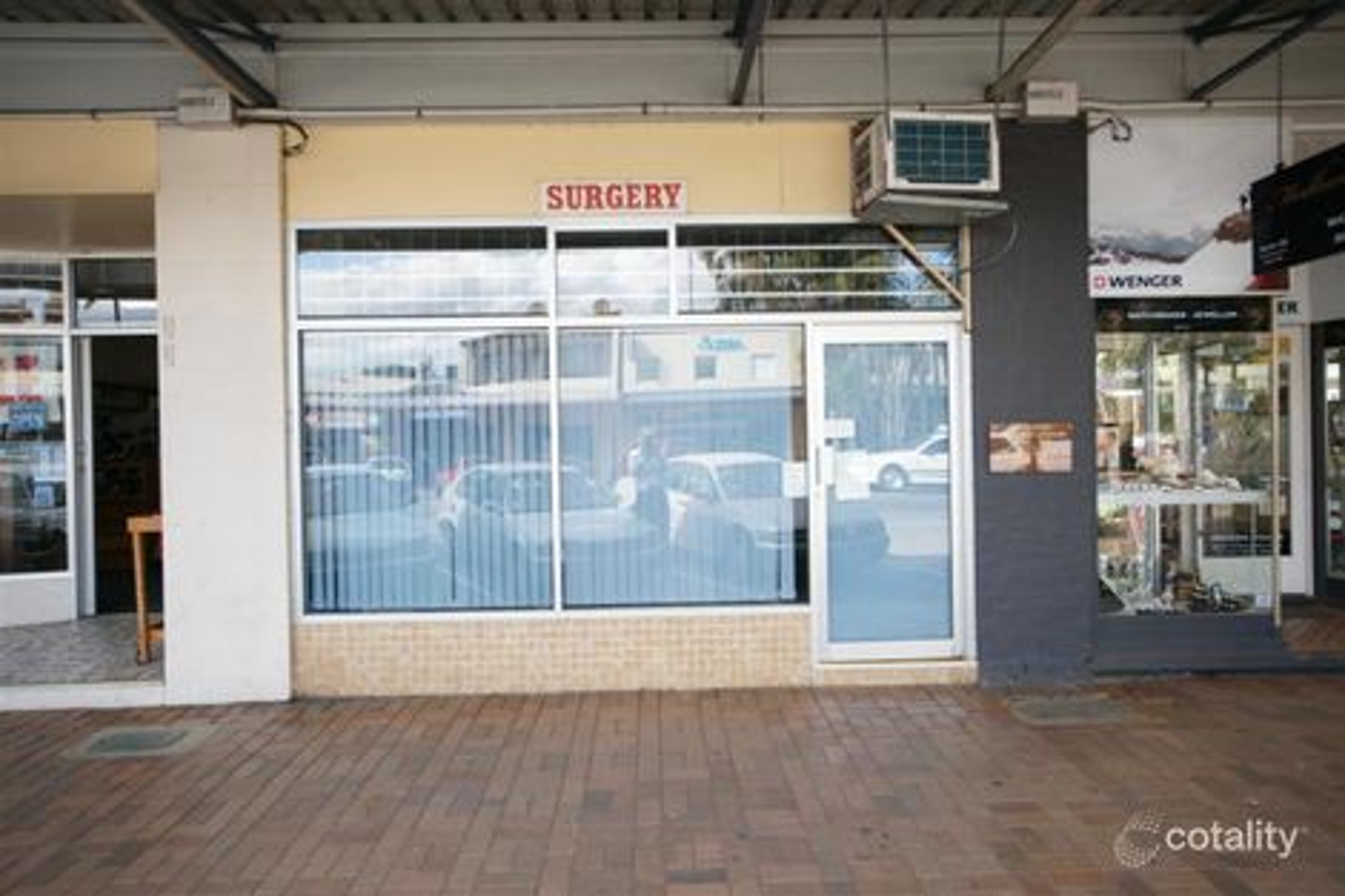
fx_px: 896
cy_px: 448
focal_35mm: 24
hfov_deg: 73.8
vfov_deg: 53.1
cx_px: 672
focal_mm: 24
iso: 200
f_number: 4
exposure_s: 1/50
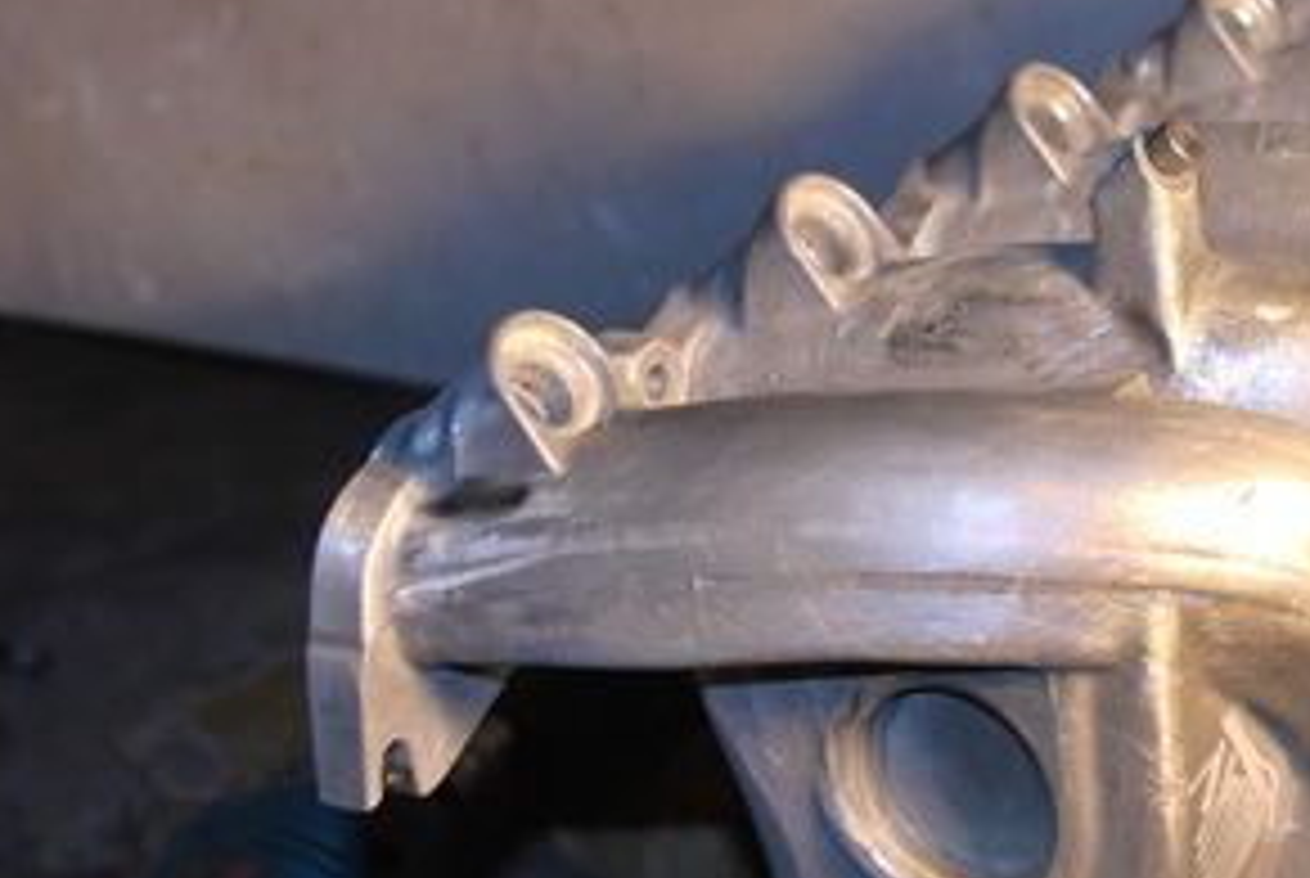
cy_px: 293
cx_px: 1256
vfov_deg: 13.9
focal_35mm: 99
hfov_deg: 20.1
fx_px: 3608
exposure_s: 1/125
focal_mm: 30
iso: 100
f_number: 4
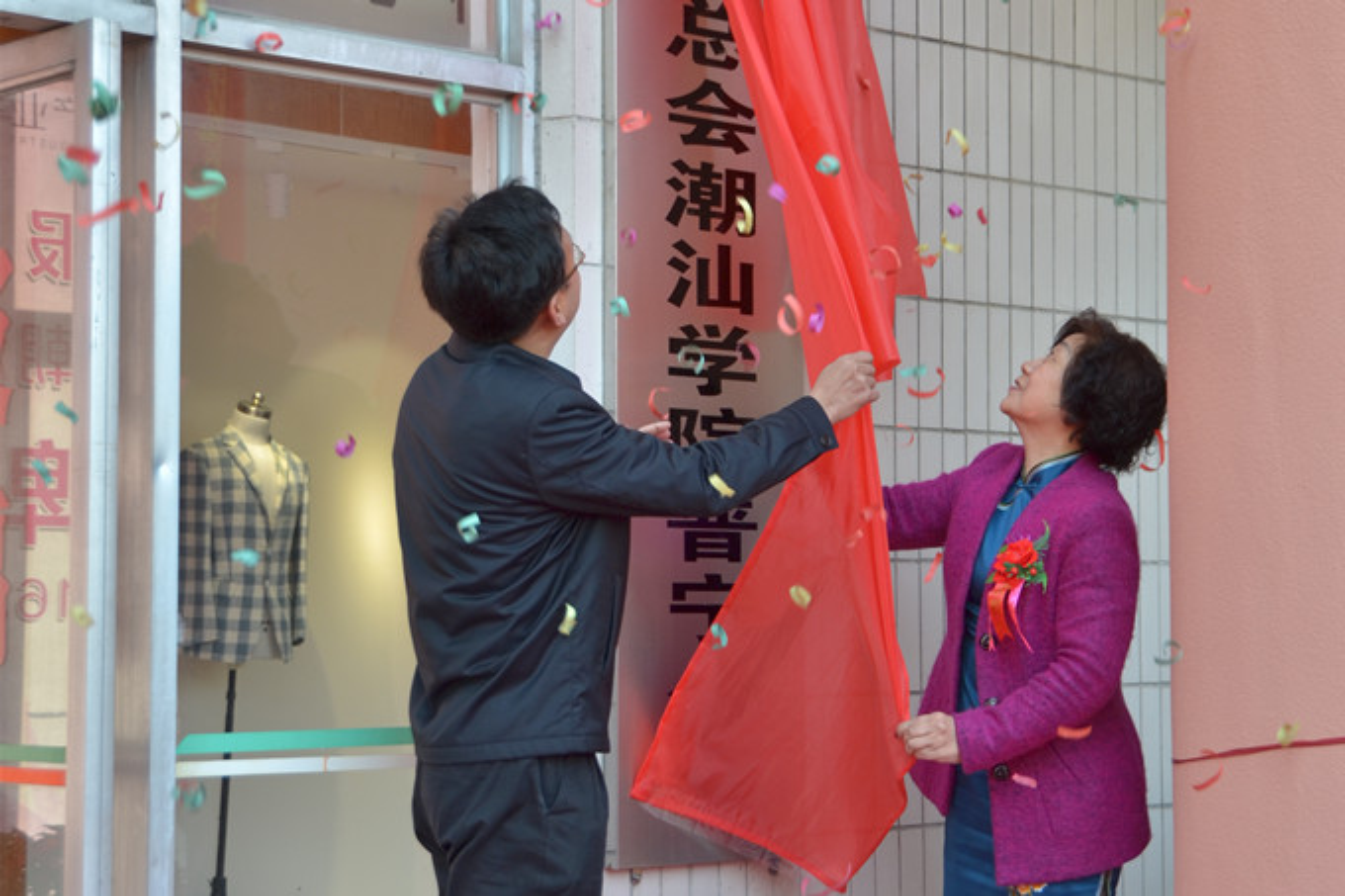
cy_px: 448
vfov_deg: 28.1
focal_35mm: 48
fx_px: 1793
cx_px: 672
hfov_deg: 41.1
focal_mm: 32
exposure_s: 1/180
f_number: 4.2
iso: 200
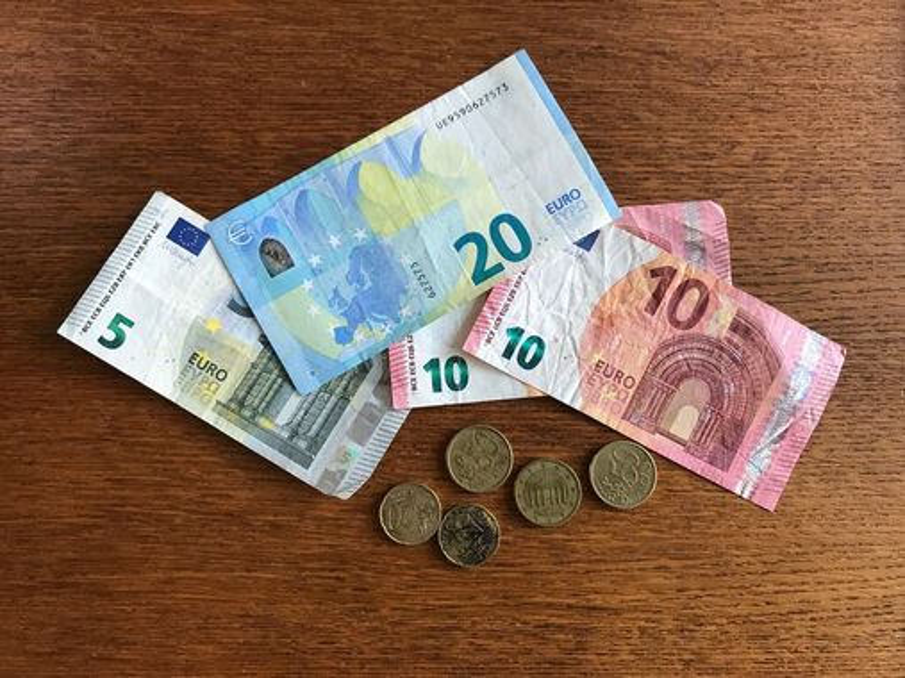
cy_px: 339
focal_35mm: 28
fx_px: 732
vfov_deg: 49.7
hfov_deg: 63.5
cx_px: 452
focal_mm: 3.99
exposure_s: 1/25
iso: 40
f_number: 1.8
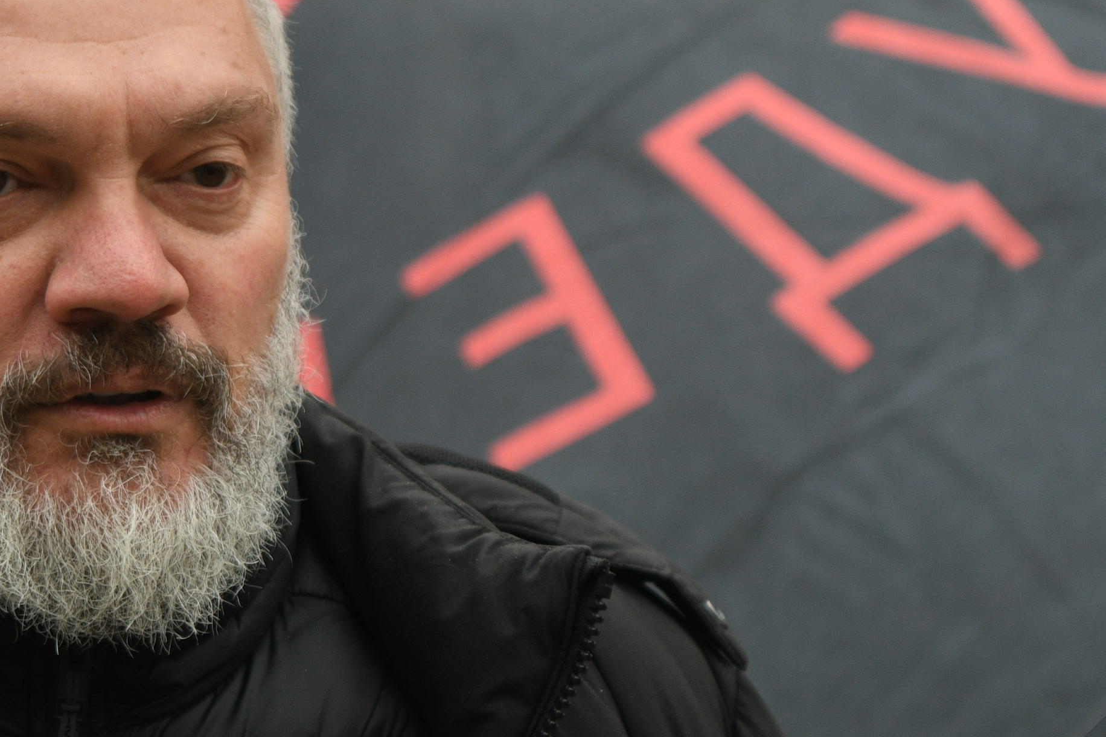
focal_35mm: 169
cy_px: 240
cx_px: 130
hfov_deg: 12.1
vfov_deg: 8.1
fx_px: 5191
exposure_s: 1/400
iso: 400
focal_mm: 50
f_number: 2.8
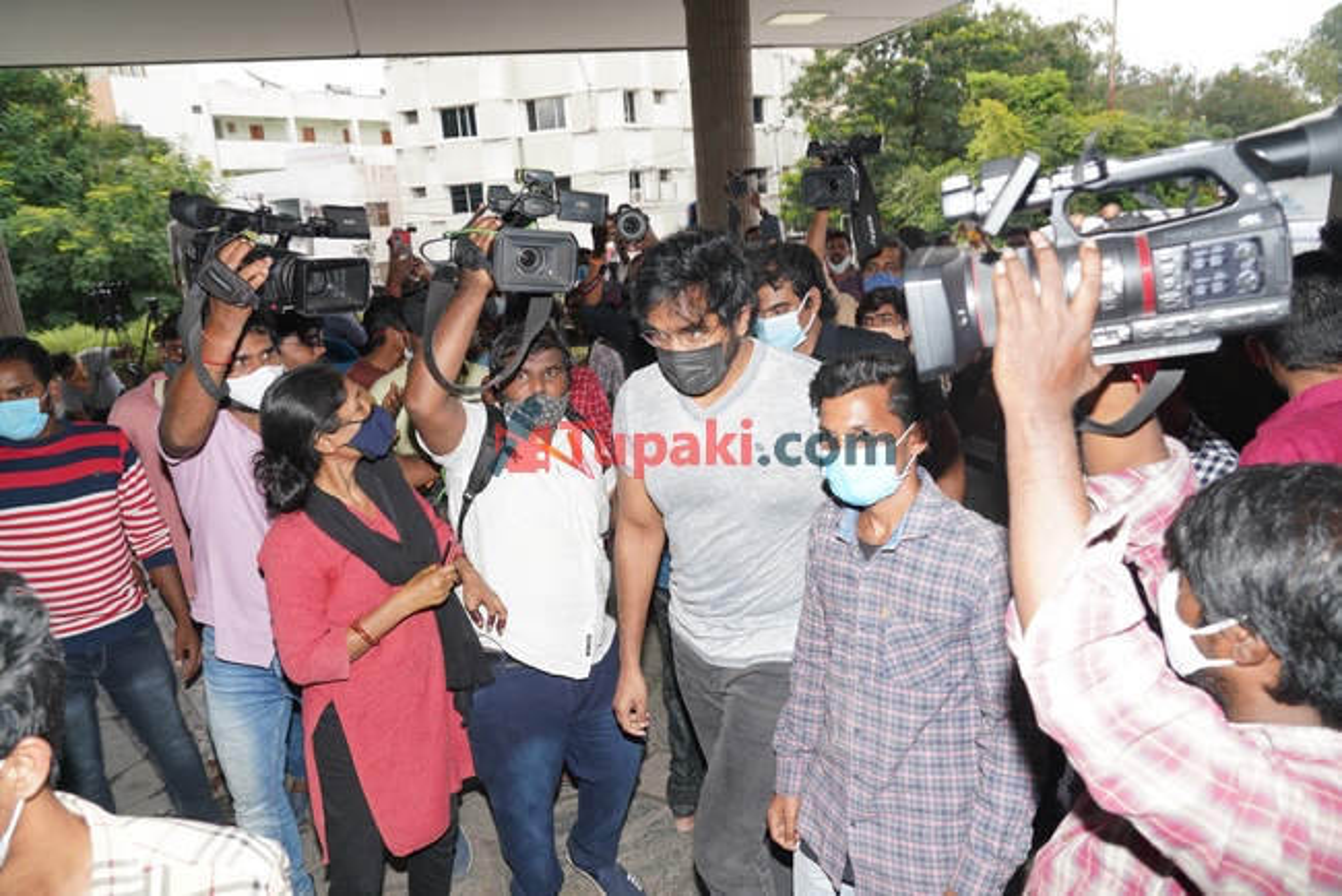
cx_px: 671
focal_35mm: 24
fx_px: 895
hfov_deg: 73.7
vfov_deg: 53.2
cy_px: 448
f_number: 5
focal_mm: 24
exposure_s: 1/250
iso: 320
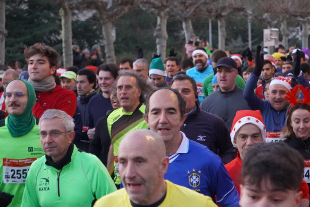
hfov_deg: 16.5
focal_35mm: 124
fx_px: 1066
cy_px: 114
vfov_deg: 11.1
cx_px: 198
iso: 4000
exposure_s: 1/160
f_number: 4.5
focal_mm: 55
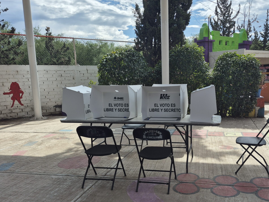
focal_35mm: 31
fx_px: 241
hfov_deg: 57.7
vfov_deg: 45.3
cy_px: 119
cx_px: 165
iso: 25
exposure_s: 1/2272
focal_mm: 5.4
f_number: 1.8
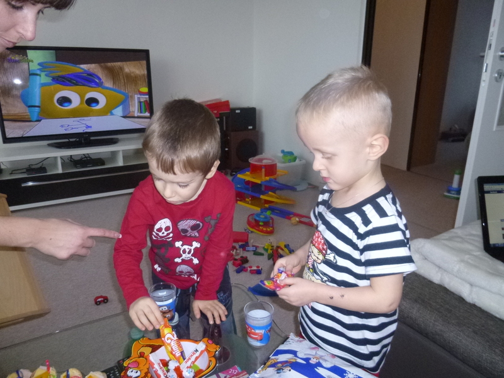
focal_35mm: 25
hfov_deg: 69.4
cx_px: 252
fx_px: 364
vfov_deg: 54.9
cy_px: 189
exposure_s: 1/60
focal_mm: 4.5
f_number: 3.1
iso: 400
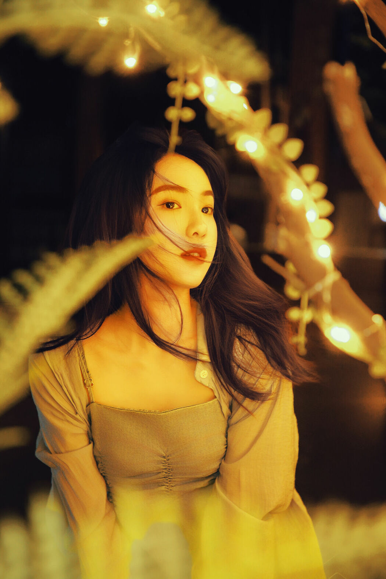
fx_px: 1206
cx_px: 193
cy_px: 290
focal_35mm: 75
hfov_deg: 18.2
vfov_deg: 27.0
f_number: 4
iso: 3200
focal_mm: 76
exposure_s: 1/60
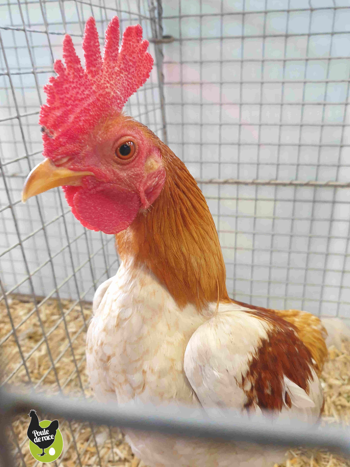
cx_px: 177
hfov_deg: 51.4
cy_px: 227
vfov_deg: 65.3
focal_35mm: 27
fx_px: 364
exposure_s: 1/50
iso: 320
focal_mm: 4.3
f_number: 2.4
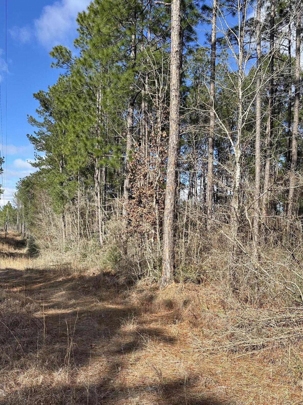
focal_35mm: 29
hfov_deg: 47.9
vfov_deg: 61.2
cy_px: 239
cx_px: 121
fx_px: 338
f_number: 1.78
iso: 80
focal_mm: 6.86
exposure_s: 1/2299
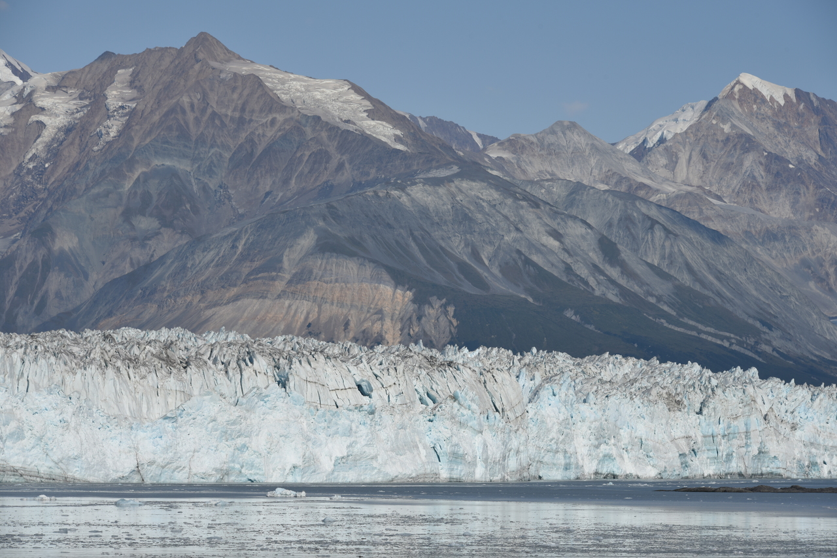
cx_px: 418
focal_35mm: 145
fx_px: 3372
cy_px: 279
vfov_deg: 9.5
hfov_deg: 14.2
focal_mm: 145
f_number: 11
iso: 100
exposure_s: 1/500
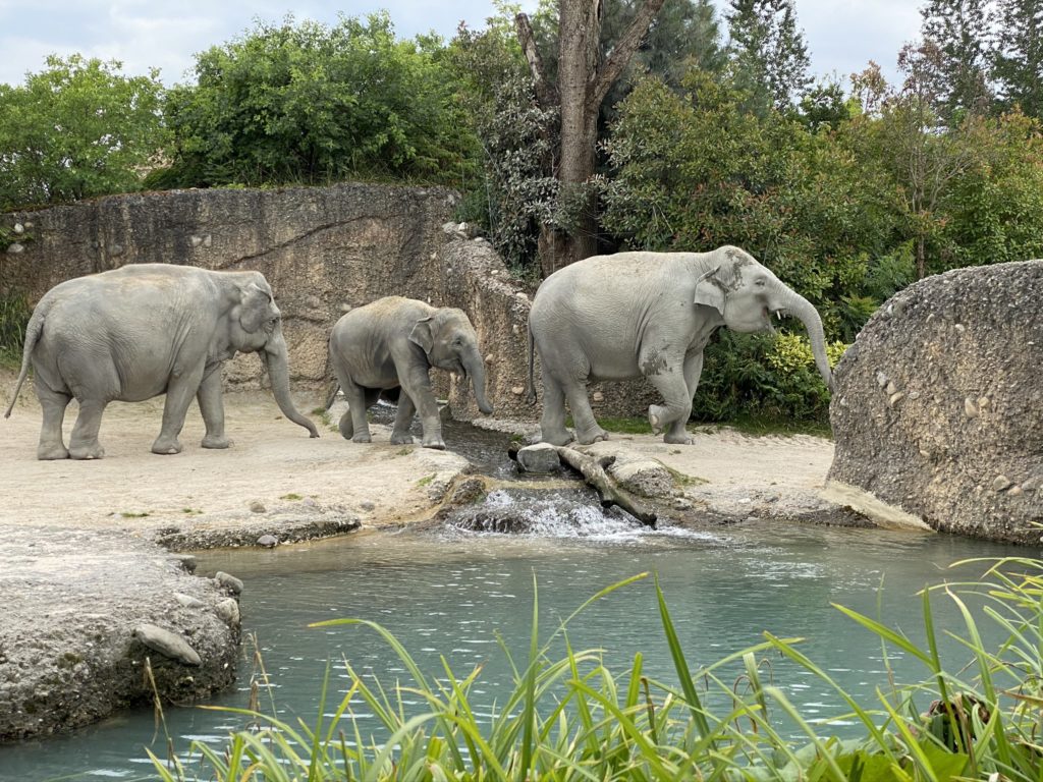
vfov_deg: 28.0
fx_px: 1567
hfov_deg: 36.8
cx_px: 522
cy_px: 391
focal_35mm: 52
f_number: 2
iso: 20
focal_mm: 6
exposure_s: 1/786
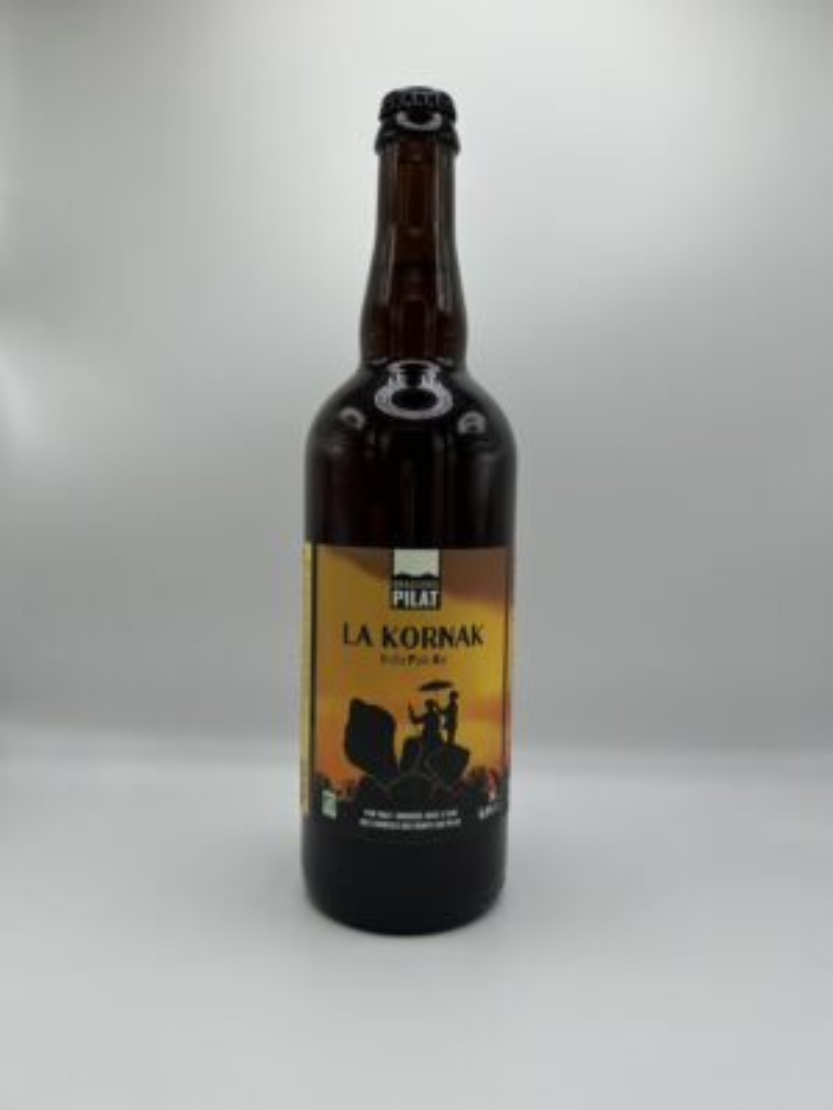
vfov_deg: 67.3
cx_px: 416
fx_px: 834
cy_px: 555
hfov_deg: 53.1
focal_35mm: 26
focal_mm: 5.7
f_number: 1.5
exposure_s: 1/887
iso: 50
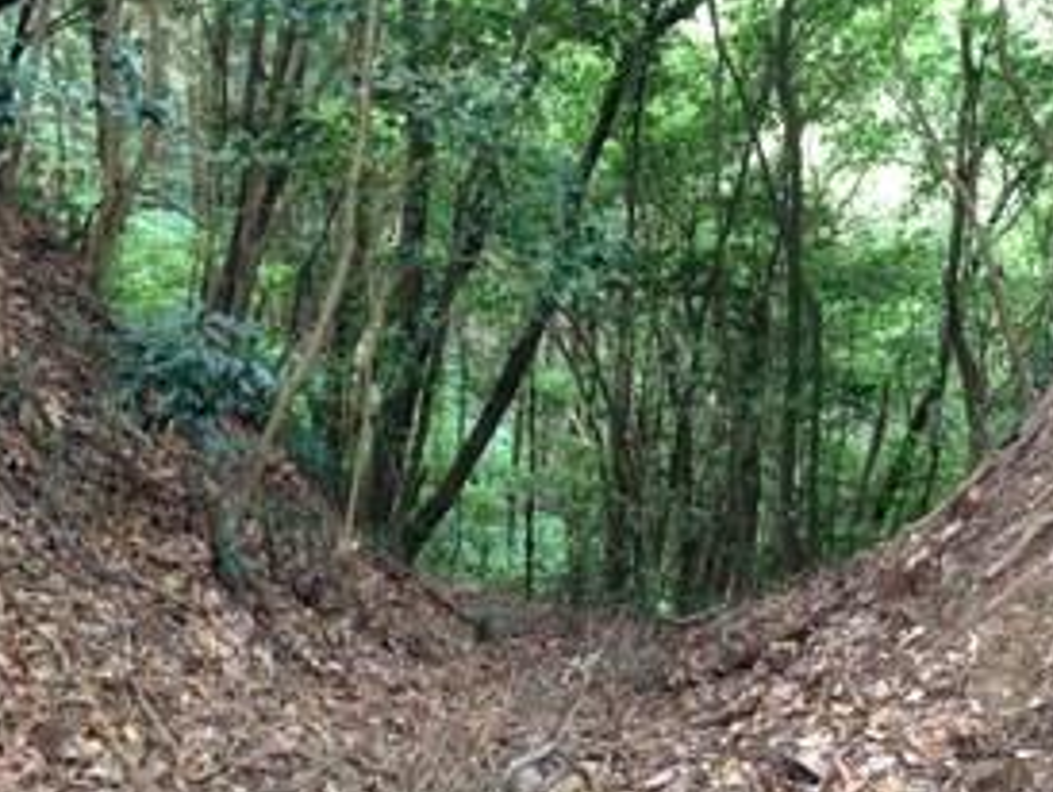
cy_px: 333
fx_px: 1735
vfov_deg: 25.7
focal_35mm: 57
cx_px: 561
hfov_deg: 33.7
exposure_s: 1/20
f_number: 2.4
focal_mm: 4.13
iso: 100
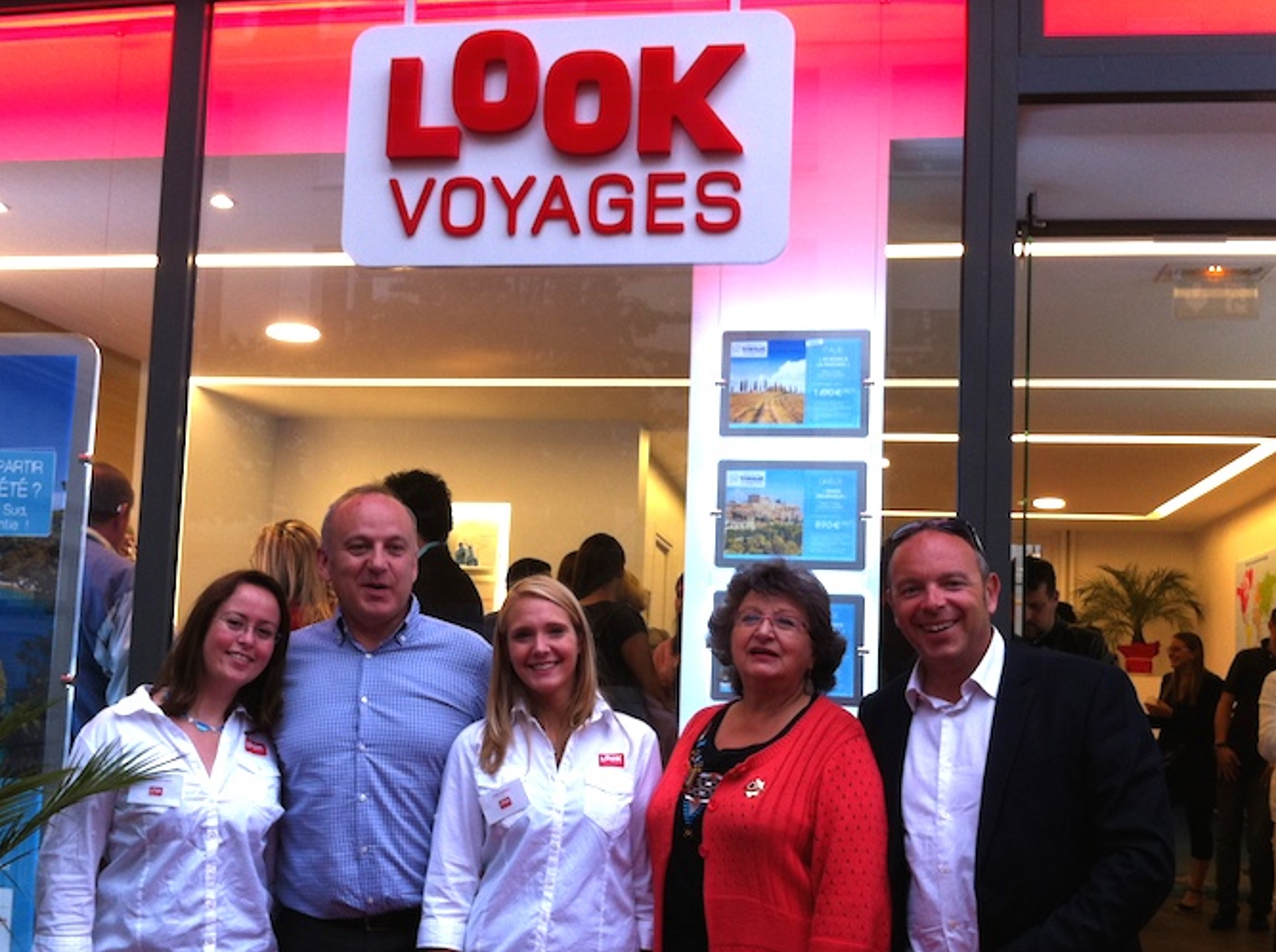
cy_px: 530
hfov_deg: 44.8
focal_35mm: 42
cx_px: 582
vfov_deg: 34.2
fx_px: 1546
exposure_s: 1/24
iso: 80
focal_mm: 3.85
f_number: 2.8
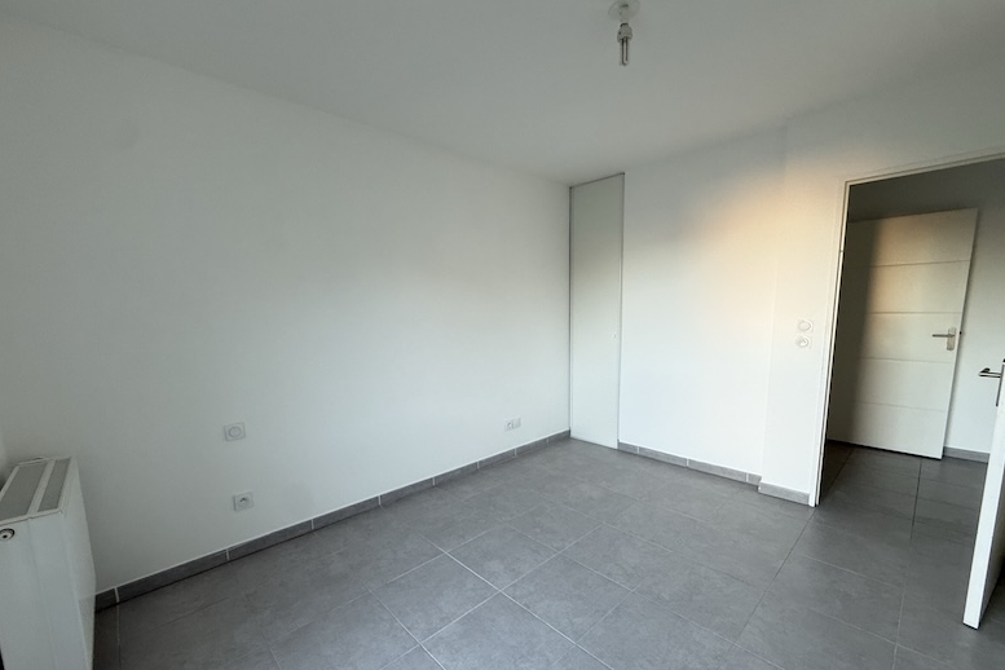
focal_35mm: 15
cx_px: 504
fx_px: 419
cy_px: 369
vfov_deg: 77.1
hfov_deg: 100.4
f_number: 2.2
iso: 160
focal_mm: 2.22
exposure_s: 1/99
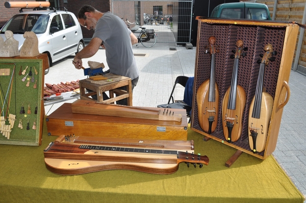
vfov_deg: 47.8
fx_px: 229
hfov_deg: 67.5
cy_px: 102
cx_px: 153
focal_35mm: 27
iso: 200
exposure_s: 1/200
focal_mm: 18
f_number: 9
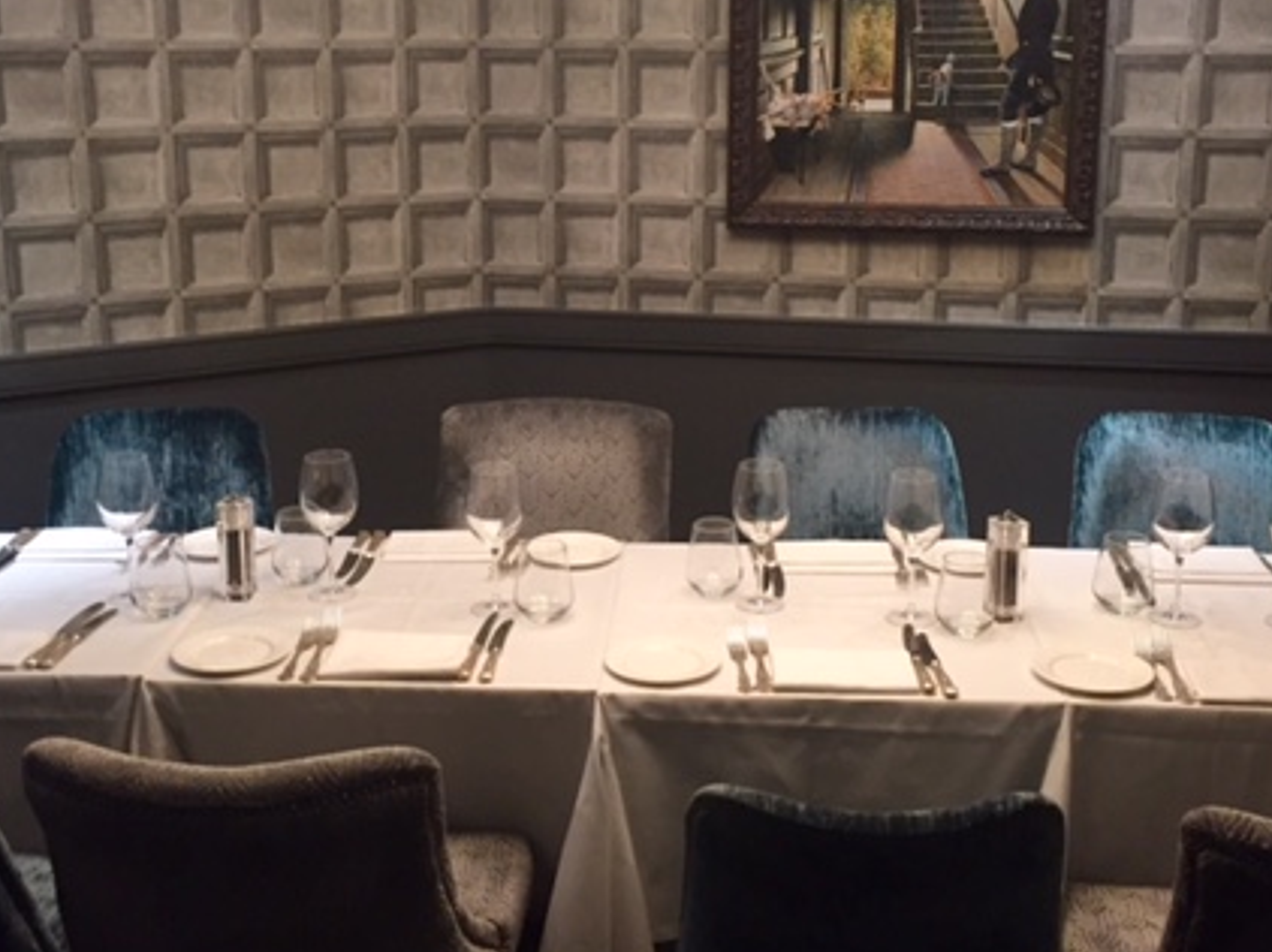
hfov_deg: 43.0
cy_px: 359
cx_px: 633
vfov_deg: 32.7
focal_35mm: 44
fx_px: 1616
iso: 160
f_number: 2.2
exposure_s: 1/33
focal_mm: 4.15
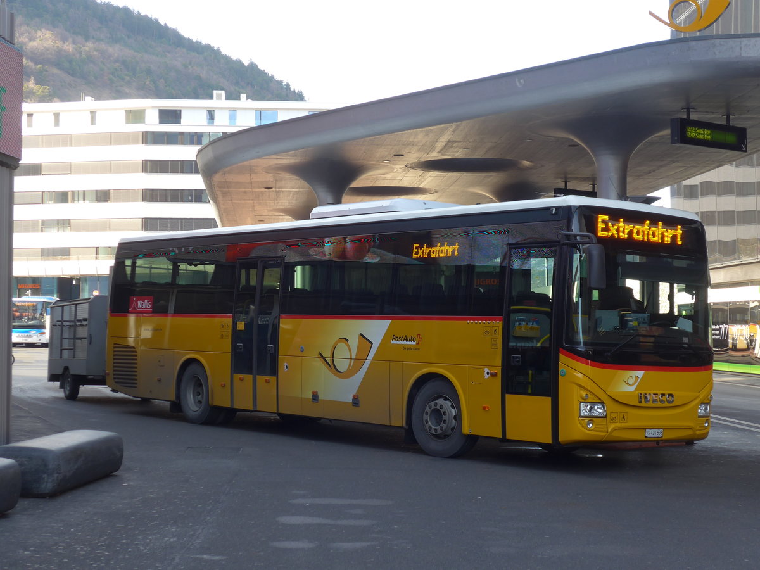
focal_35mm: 62
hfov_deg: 31.2
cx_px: 380
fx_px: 1361
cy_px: 285
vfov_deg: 23.7
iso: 80
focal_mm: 12.7
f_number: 3.7
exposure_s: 1/100
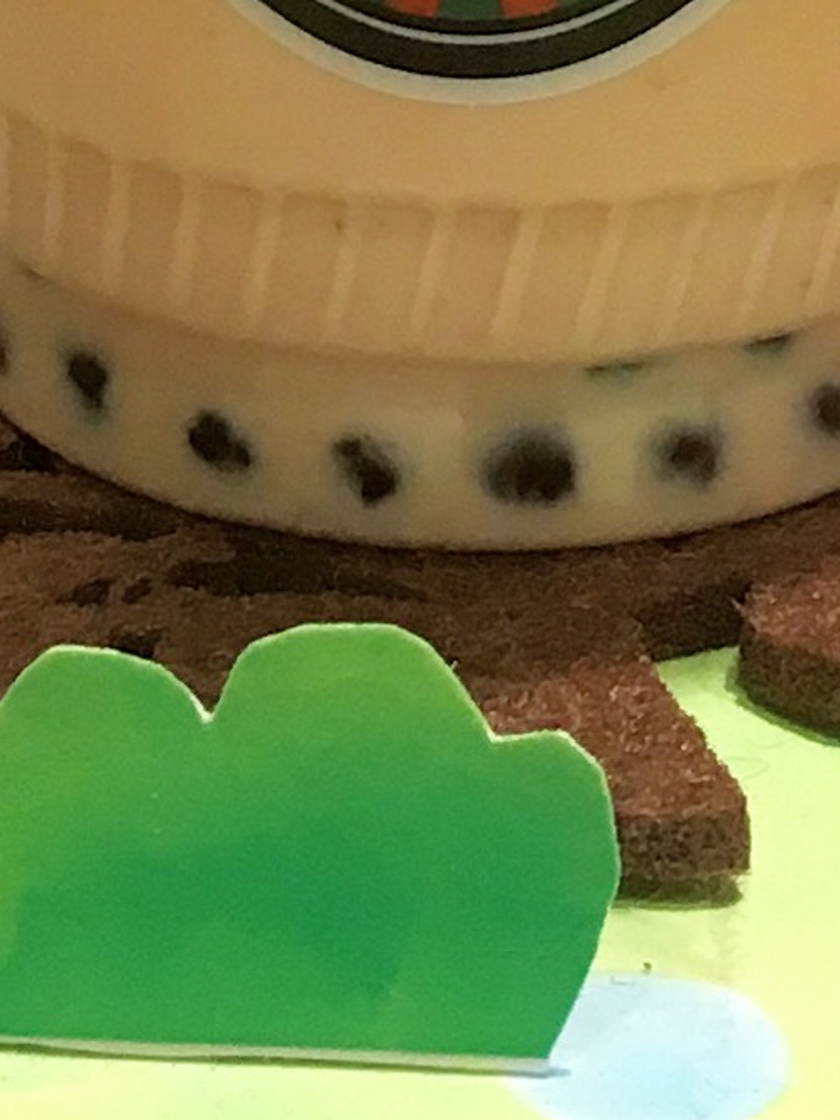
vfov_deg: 10.1
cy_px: -1368
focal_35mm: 175
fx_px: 5664
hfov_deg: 8.5
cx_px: 466
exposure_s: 1/30
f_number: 2.2
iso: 50
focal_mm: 4.15
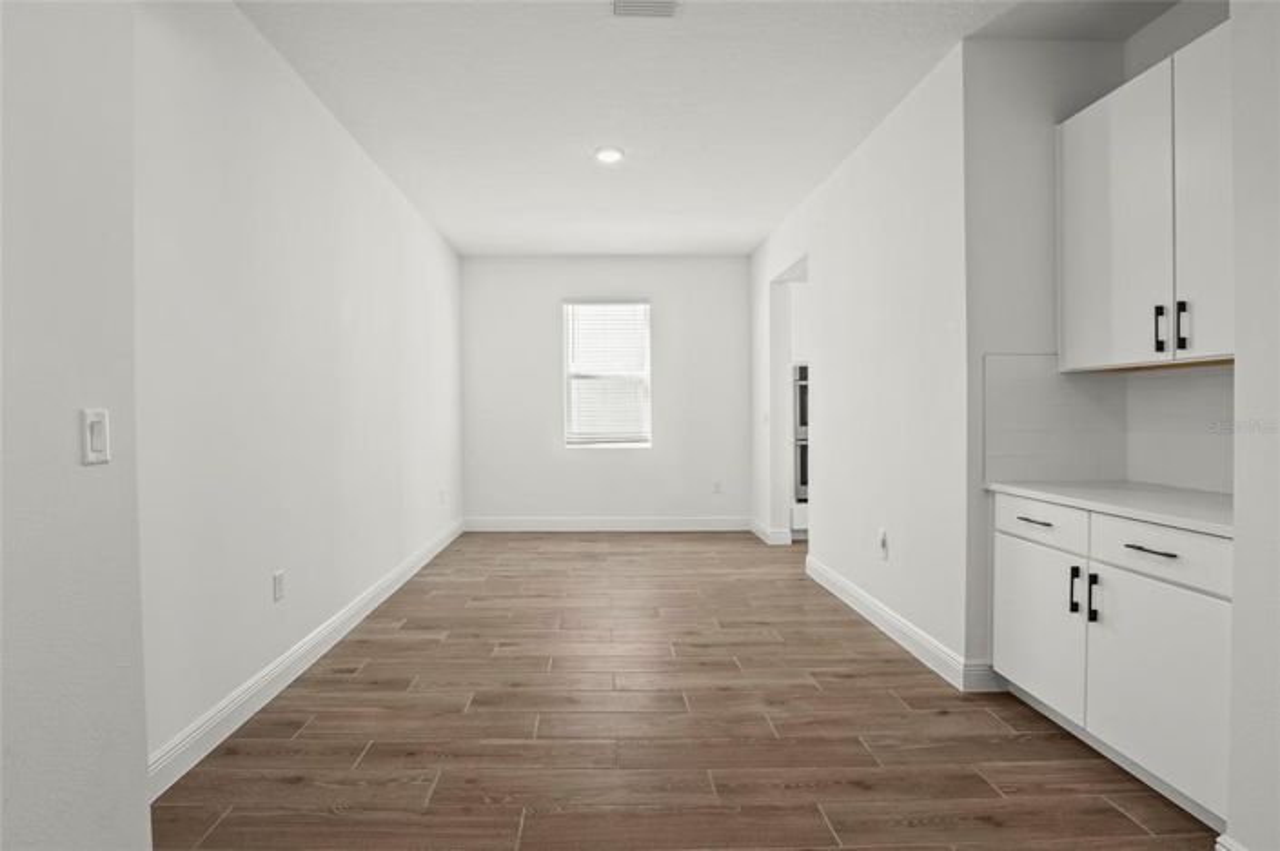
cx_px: 640
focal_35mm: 16
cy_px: 426
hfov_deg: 95.0
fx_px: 586
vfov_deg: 72.0
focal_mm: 11
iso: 200
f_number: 8
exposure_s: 1
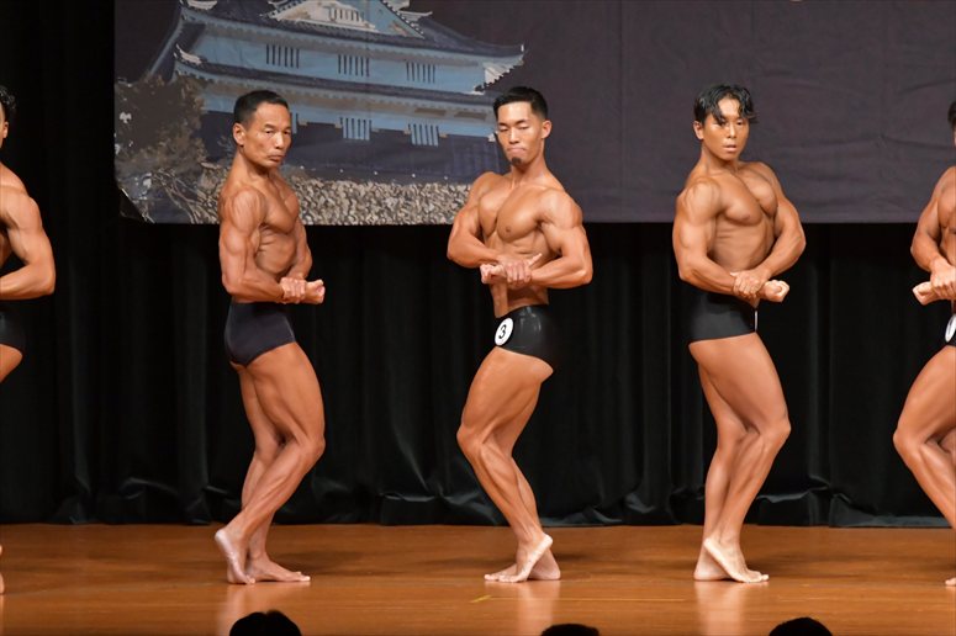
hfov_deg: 7.6
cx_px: 478
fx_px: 7167
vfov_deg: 5.1
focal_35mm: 270
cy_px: 318
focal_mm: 180
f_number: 5.6
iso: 6400
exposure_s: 1/400
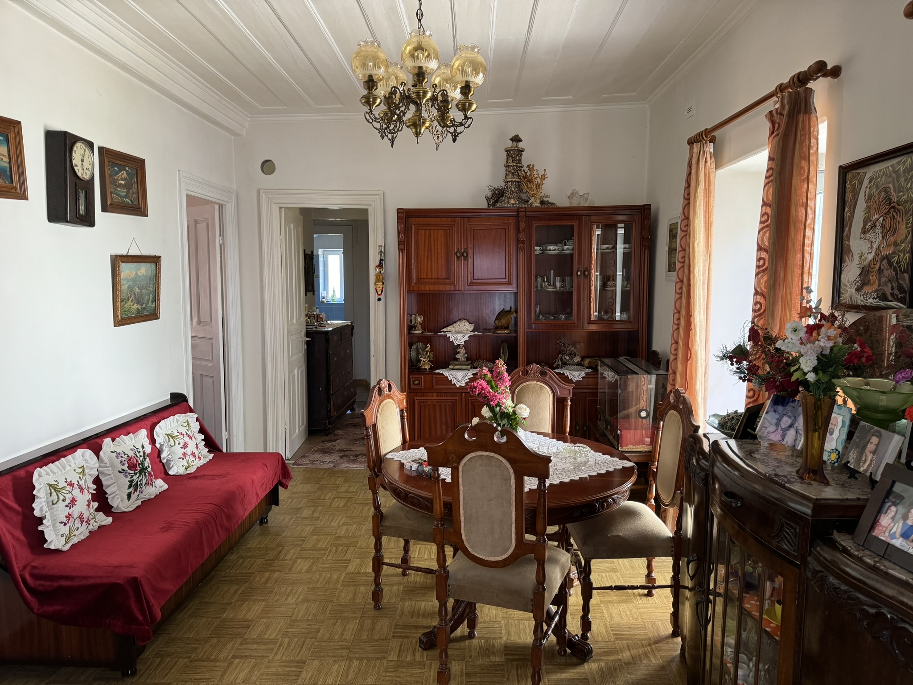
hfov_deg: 71.6
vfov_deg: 56.8
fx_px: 633
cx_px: 456
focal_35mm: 24
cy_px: 342
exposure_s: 1/71
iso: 200
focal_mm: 6.76
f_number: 1.78
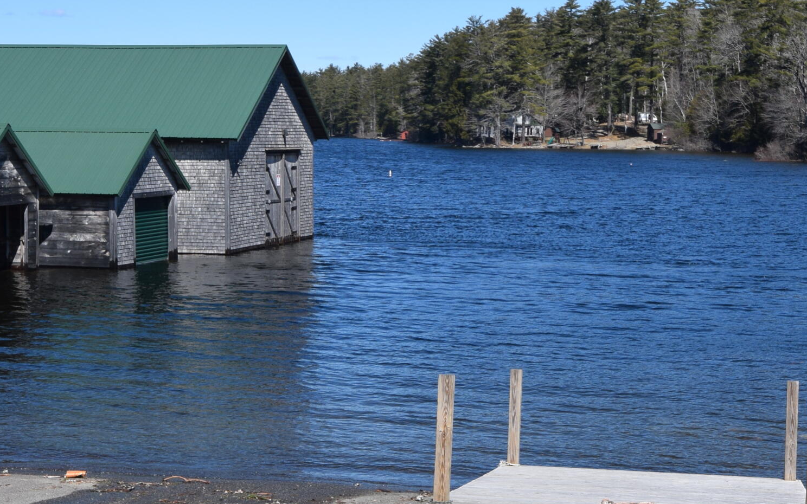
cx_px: 488
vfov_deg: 17.6
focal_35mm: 74
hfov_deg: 27.8
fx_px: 1628
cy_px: 246
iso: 200
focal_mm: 24
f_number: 9
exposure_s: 1/320
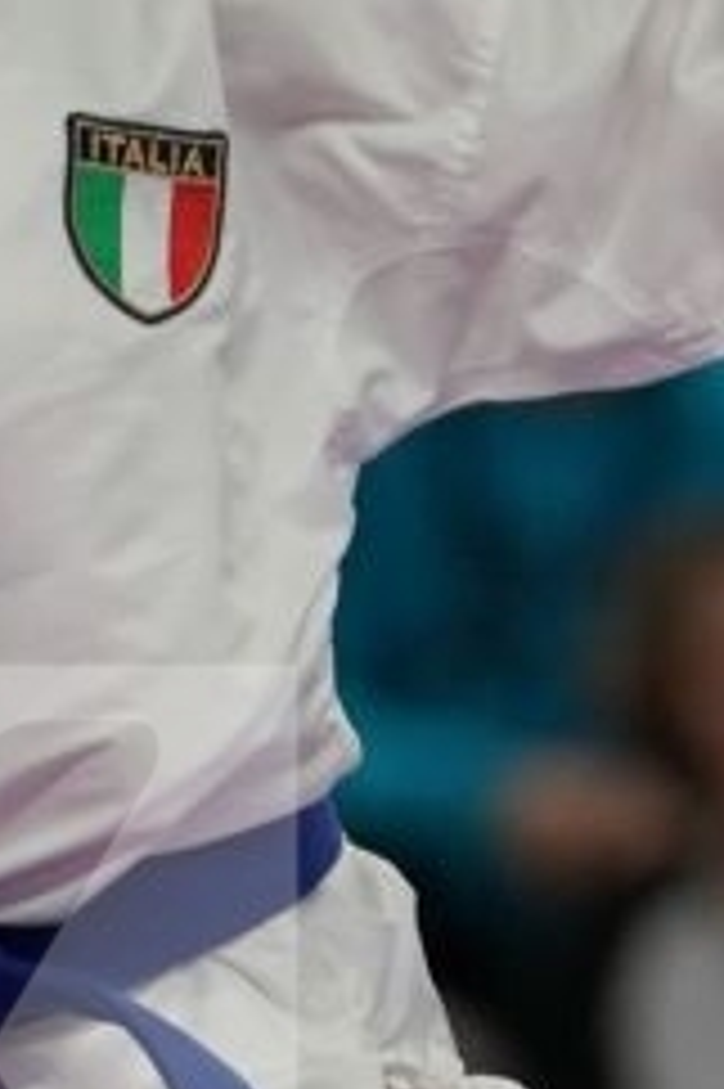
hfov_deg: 1.0
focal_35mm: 1332
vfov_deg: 1.5
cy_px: 1076
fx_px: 40236
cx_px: 1403
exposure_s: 1/1000
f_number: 2.8
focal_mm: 179
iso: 1250
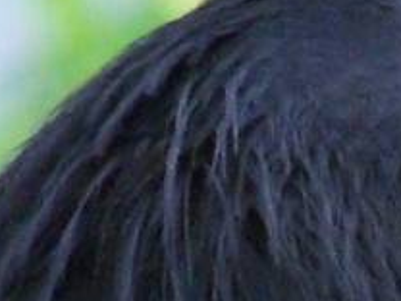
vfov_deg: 0.8
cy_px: 826
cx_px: 472
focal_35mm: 1896
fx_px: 21964
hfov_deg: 1.0
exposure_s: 1/30
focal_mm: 43.8
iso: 400
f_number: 4.4
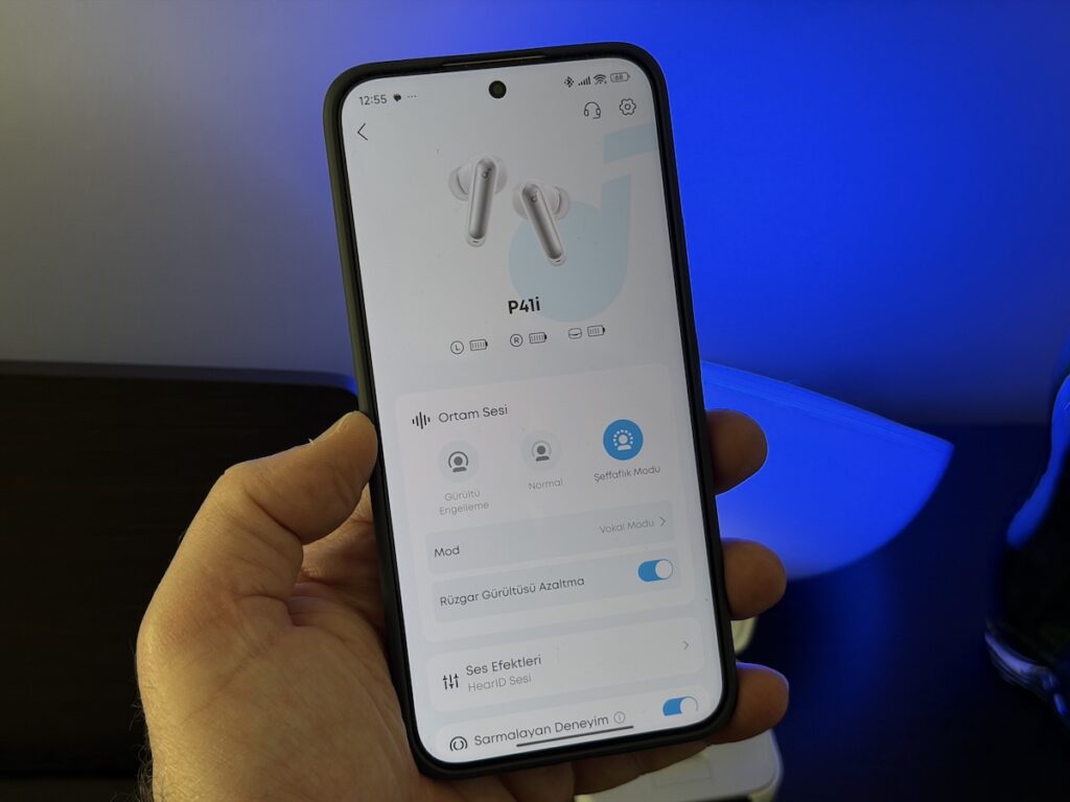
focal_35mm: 48
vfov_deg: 30.3
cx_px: 535
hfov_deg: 39.7
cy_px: 401
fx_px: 1484
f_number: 1.78
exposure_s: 1/125
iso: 64
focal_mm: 6.76
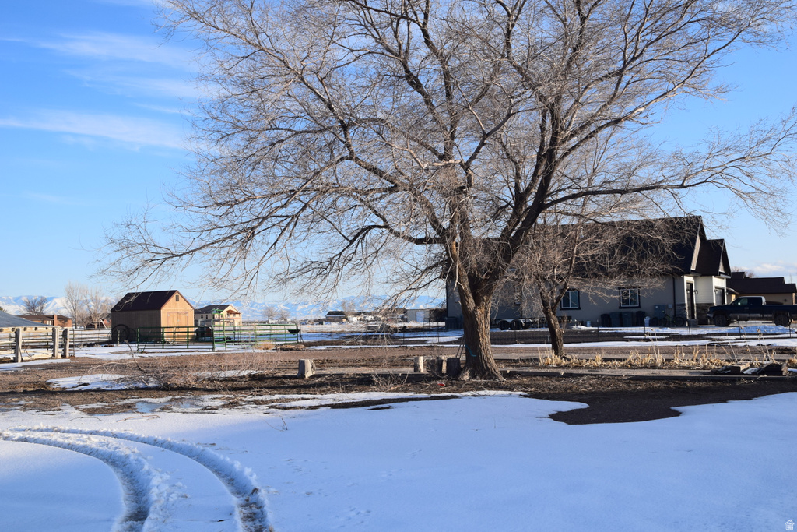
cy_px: 266
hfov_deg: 43.6
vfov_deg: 29.9
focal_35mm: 45
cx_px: 398
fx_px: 996
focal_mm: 30
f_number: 11
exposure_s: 1/320
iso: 400
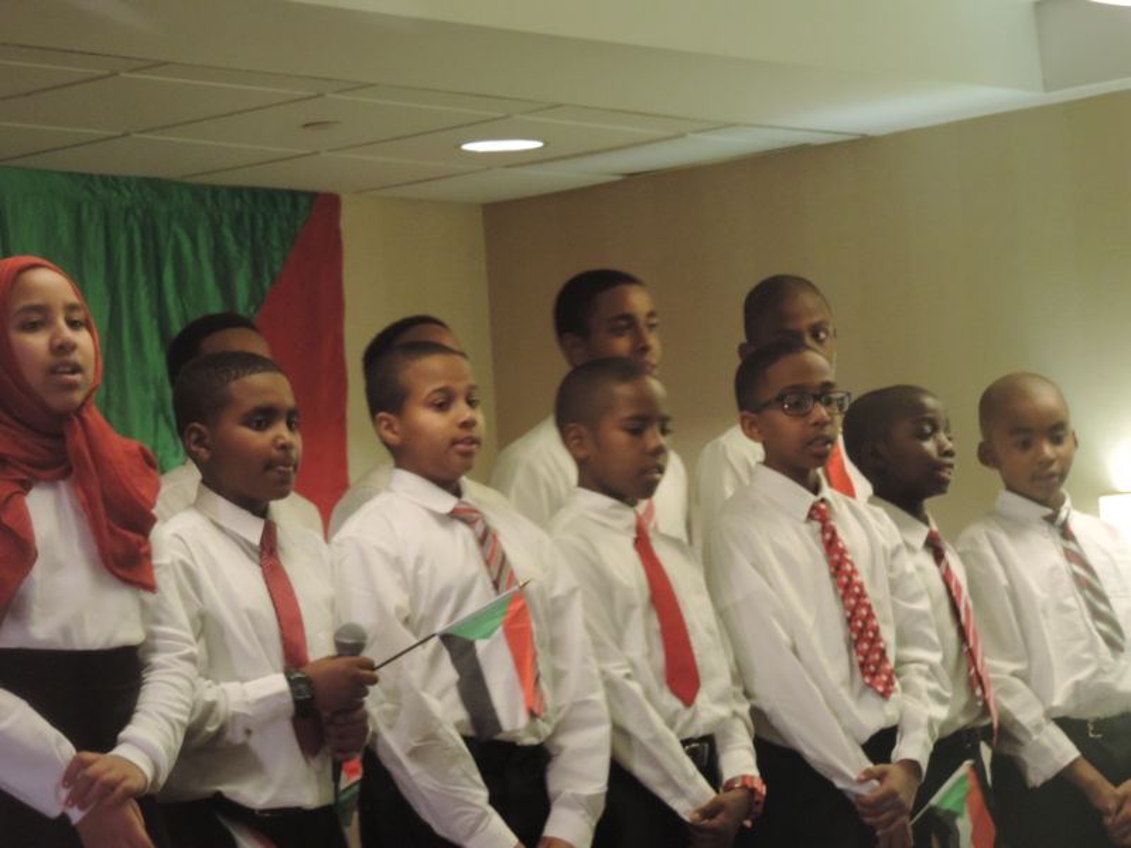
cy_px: 424
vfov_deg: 10.2
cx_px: 566
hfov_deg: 13.6
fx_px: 4738
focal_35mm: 145
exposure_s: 1/20
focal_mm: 25.8
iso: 800
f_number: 4.4
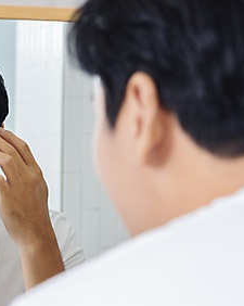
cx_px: 53
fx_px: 1266
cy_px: 182
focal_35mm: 140
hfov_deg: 11.0
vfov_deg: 13.8
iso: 100
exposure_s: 1/125
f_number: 5.6
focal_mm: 70
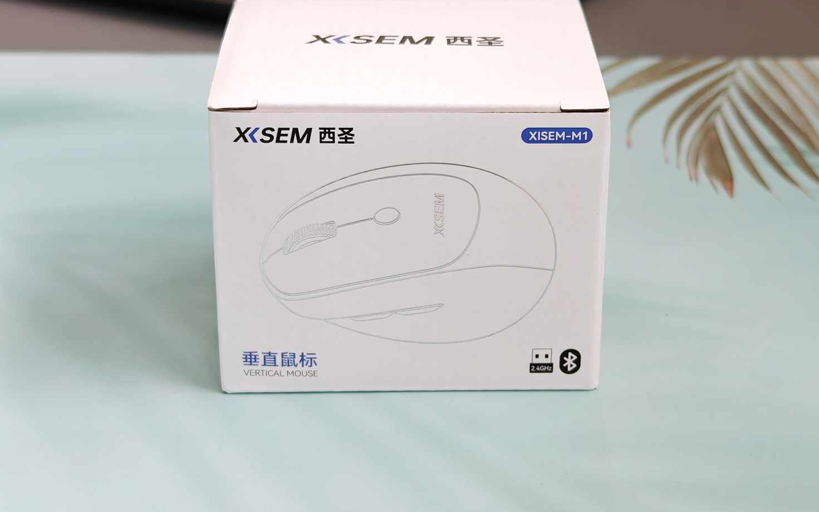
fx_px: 1674
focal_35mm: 75
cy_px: 218
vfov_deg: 17.4
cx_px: 413
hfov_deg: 27.5
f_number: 1.8
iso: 200
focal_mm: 8.67
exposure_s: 1/175
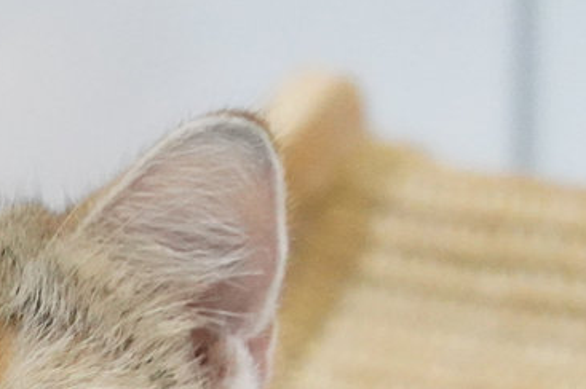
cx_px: 27
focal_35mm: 371
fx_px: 6034
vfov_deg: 3.7
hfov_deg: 5.5
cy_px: 819
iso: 20000
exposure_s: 1/250
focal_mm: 85
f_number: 7.1
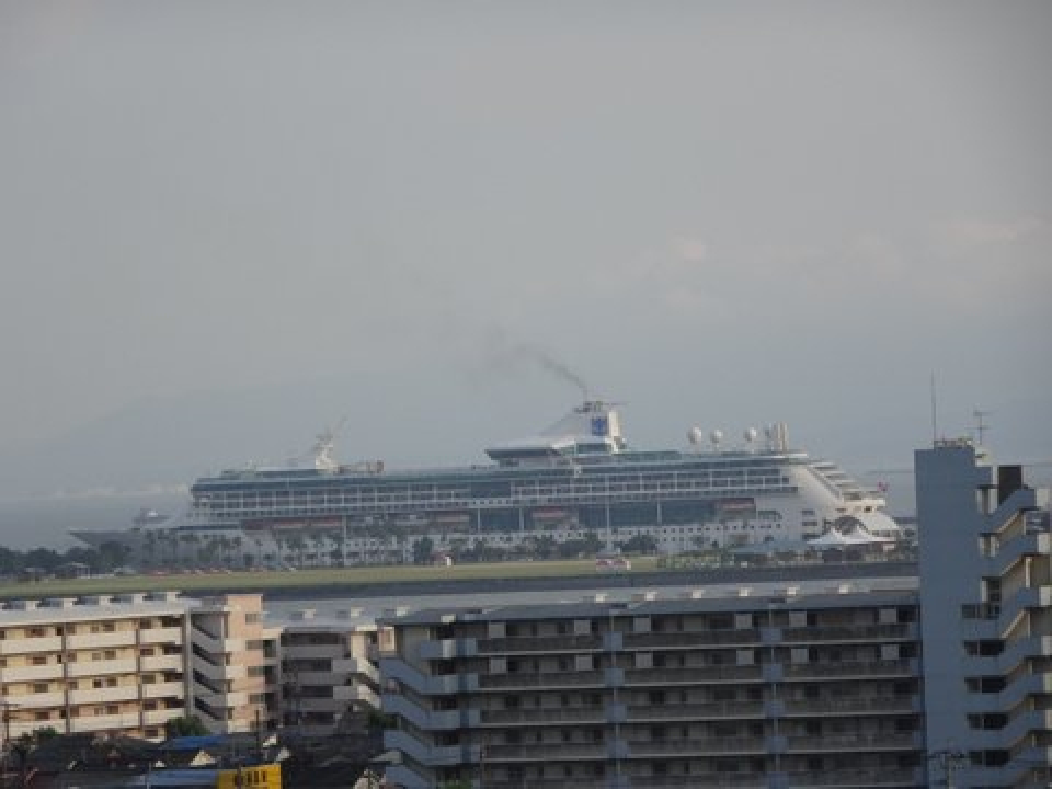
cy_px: 394
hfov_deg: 8.0
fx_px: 7506
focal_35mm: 247
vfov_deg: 6.0
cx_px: 526
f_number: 6.3
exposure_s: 1/250
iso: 160
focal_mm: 42.14
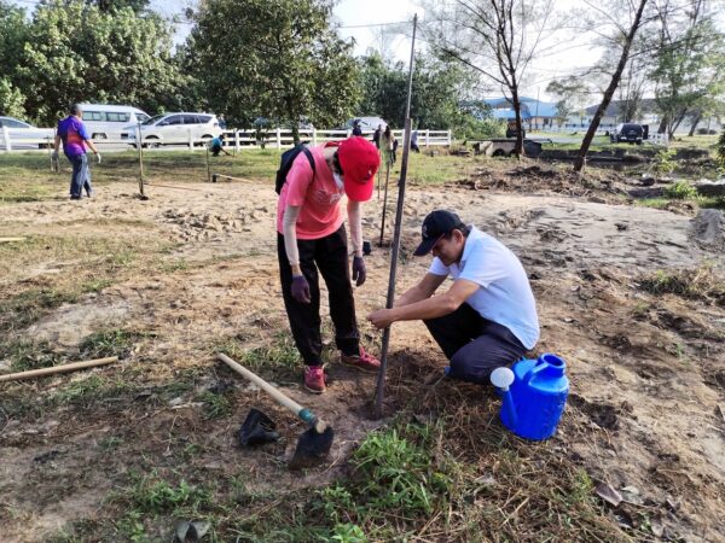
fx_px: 607
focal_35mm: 29
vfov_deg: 48.2
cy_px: 272
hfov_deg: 61.7
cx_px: 362
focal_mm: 4.75
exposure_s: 1/731
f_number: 1.8
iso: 100
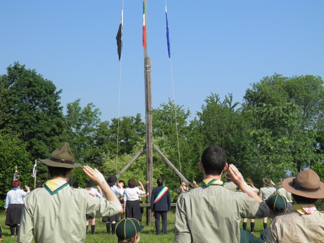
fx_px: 580
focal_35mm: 62
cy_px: 122
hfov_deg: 31.2
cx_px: 162
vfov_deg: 23.7
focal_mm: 11.2
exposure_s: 1/640
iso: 50
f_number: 3.8
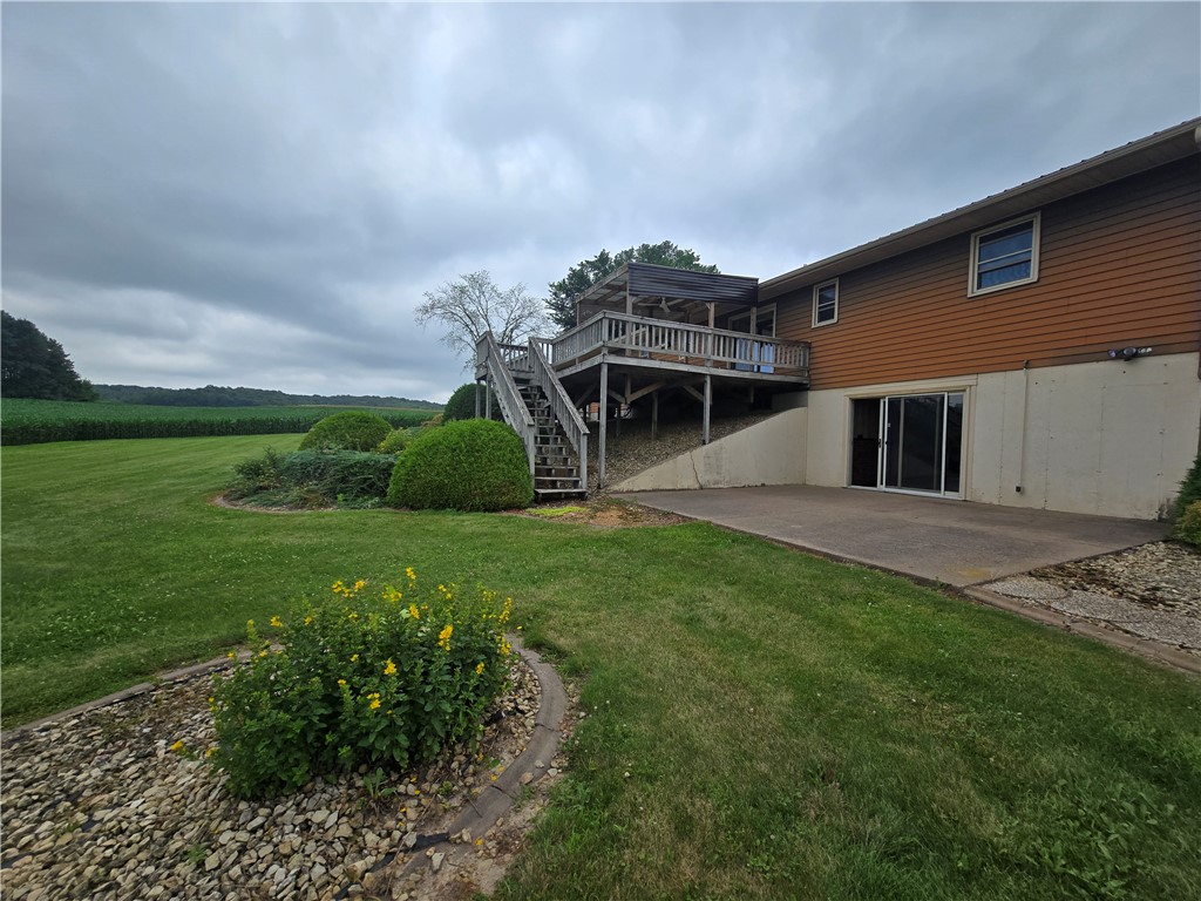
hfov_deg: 106.2
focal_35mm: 13
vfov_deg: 89.9
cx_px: 600
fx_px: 451
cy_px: 450
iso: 64
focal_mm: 2.2
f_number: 2.2
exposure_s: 1/2000
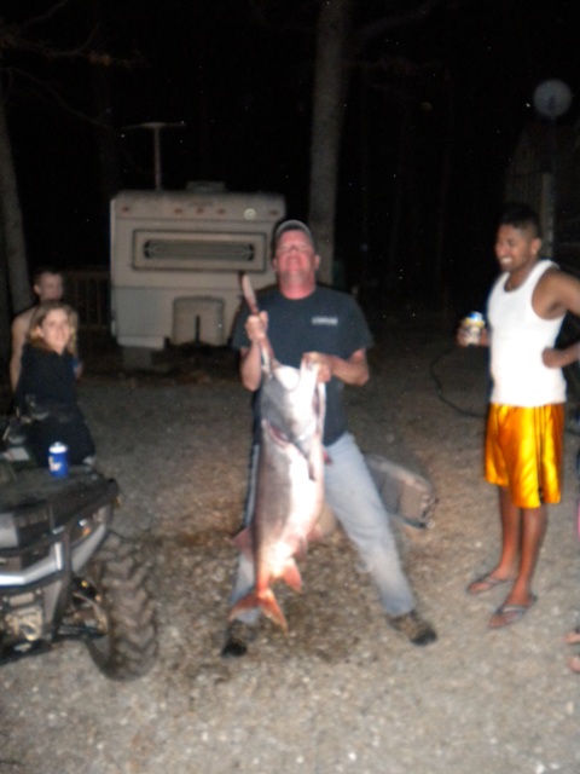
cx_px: 290
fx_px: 782
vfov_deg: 52.6
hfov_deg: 40.7
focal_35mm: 35
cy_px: 387
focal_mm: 6.3
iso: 674
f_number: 3.1
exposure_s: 1/30
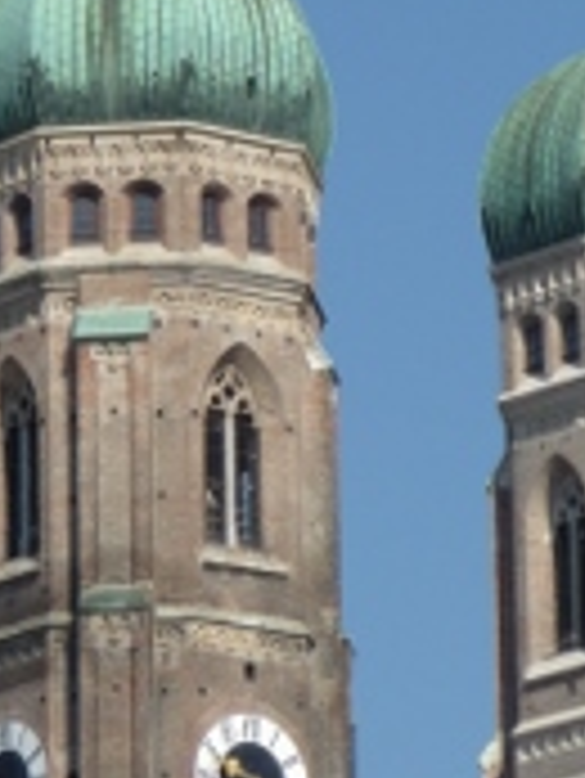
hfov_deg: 3.8
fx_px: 8845
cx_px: 261
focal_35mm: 393
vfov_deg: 5.0
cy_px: 189
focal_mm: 29.1
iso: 100
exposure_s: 1/800
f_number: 4.8
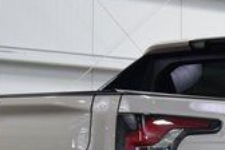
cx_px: 249
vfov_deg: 6.6
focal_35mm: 206
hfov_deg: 9.9
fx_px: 1287
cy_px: 216
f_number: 7.1
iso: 1600
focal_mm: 36
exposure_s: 1/60
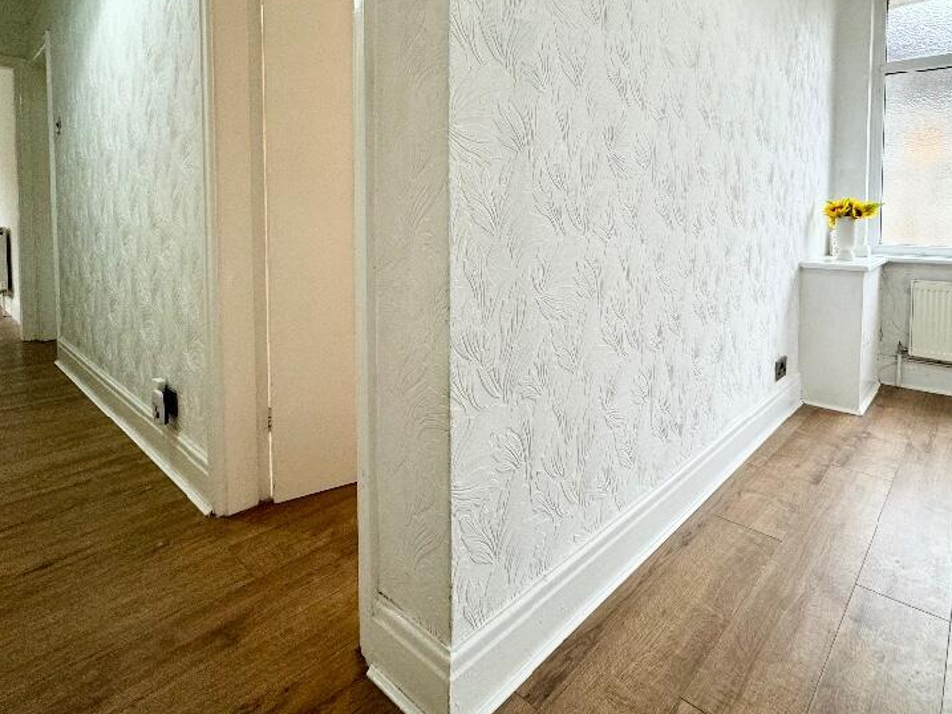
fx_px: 550
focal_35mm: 20
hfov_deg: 81.5
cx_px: 522
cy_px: 236
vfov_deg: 64.2
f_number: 2.2
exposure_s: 1/100
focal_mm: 2.22
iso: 160
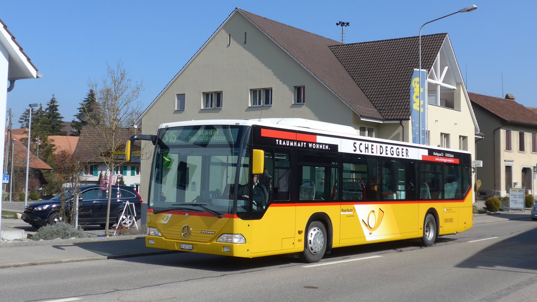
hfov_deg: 42.1
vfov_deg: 24.4
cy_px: 114
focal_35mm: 49
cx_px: 293
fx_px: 698
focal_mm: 8.4
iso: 80
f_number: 2.8
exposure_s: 1/2000
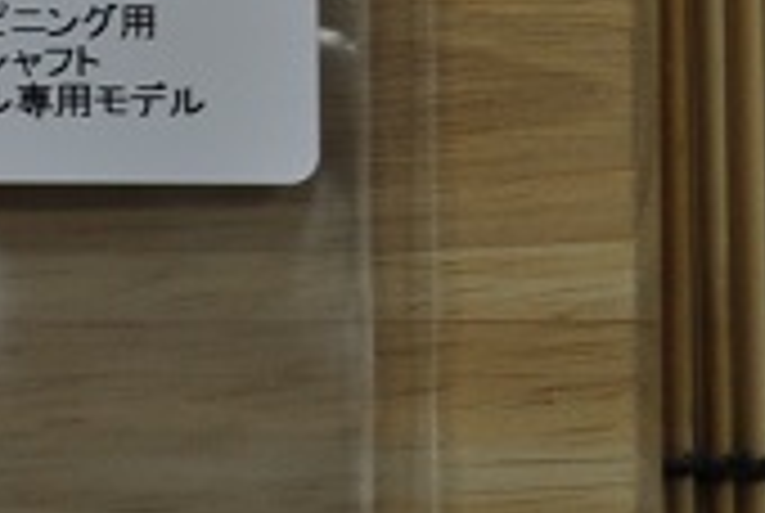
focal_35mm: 170
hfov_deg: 11.2
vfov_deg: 8.1
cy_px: 126
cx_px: -603
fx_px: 3619
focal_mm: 30
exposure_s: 1/60
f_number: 5.6
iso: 720
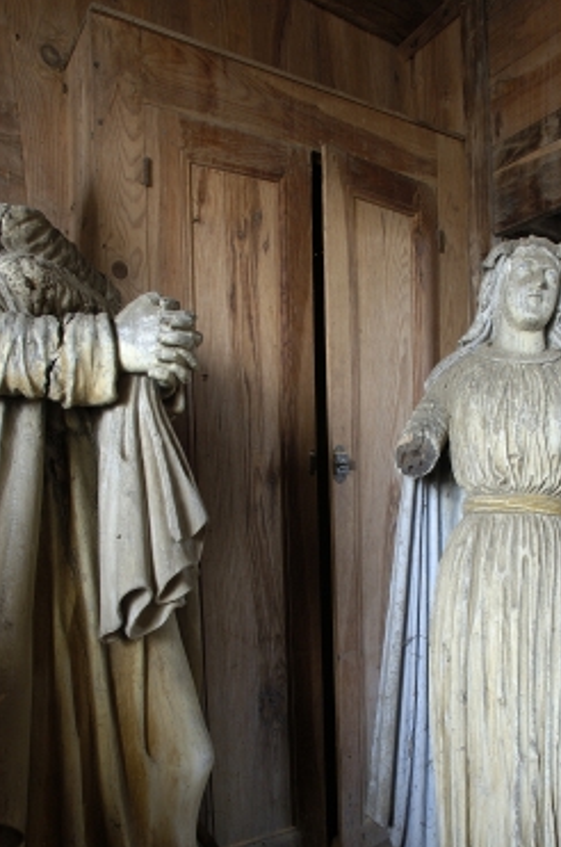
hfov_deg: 44.2
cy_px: 564
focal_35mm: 29
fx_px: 680
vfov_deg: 62.2
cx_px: 372
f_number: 11
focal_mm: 14
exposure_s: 1
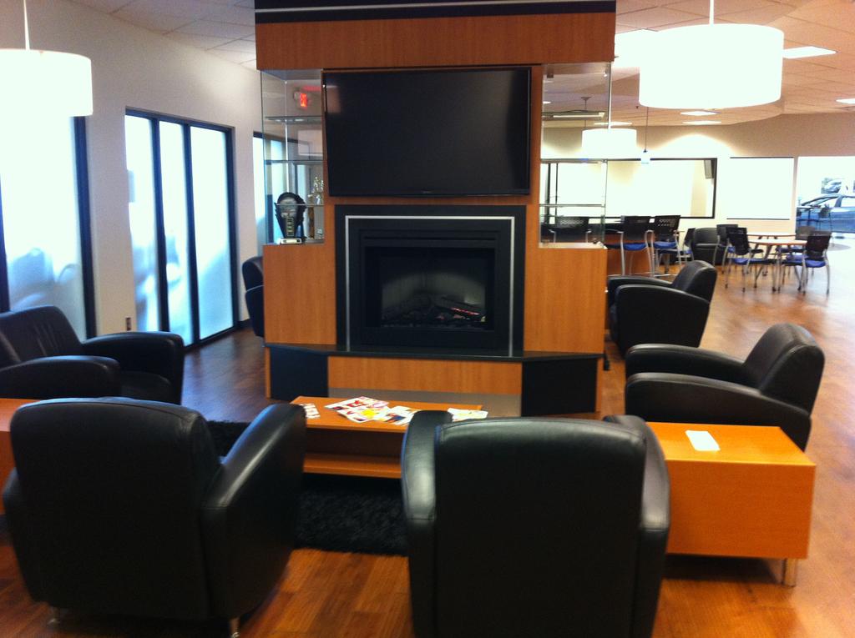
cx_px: 428
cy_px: 319
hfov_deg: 52.7
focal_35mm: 35
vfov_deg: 40.6
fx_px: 863
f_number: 2.8
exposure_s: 1/15
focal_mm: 3.85
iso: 200
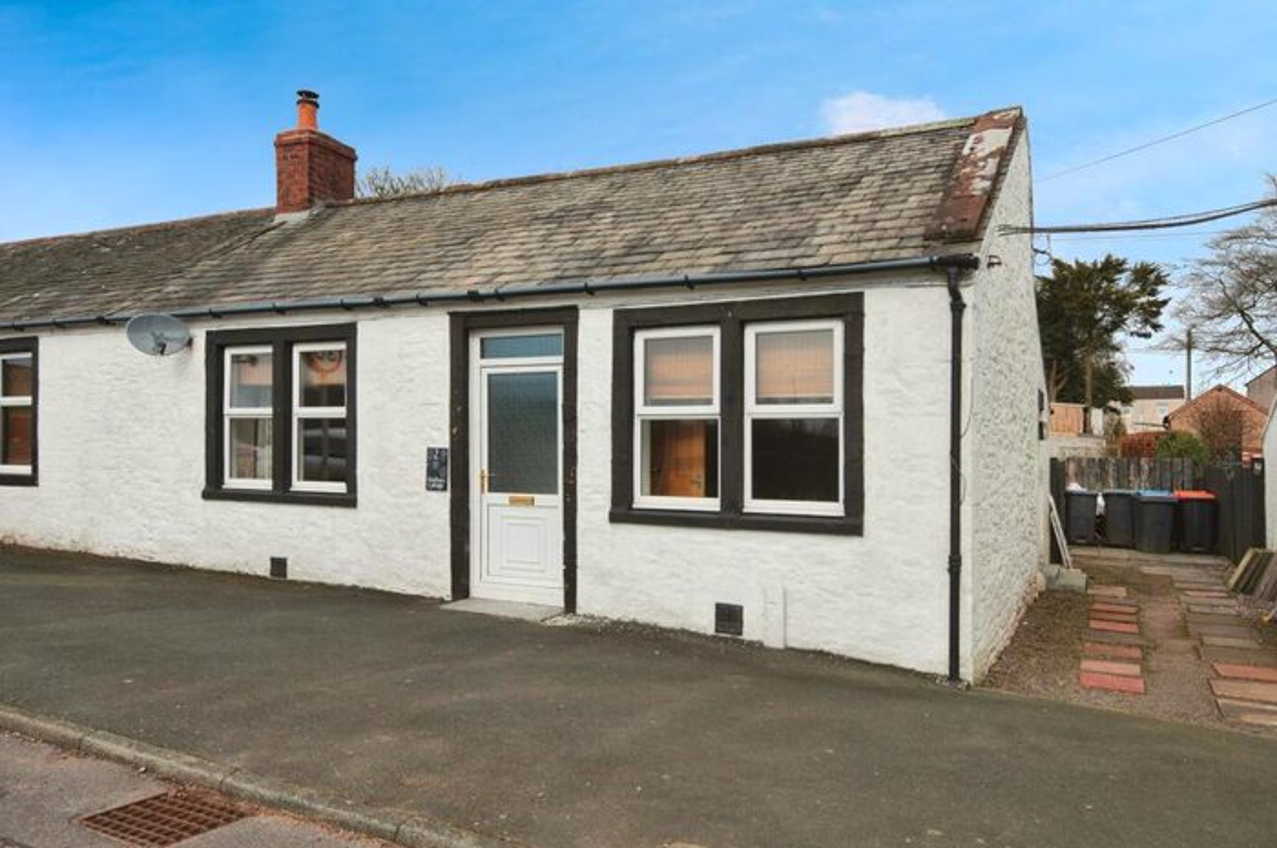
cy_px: 424
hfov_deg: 70.5
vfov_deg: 50.3
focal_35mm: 26
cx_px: 638
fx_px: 903
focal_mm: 17
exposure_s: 1/800
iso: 200
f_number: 7.1
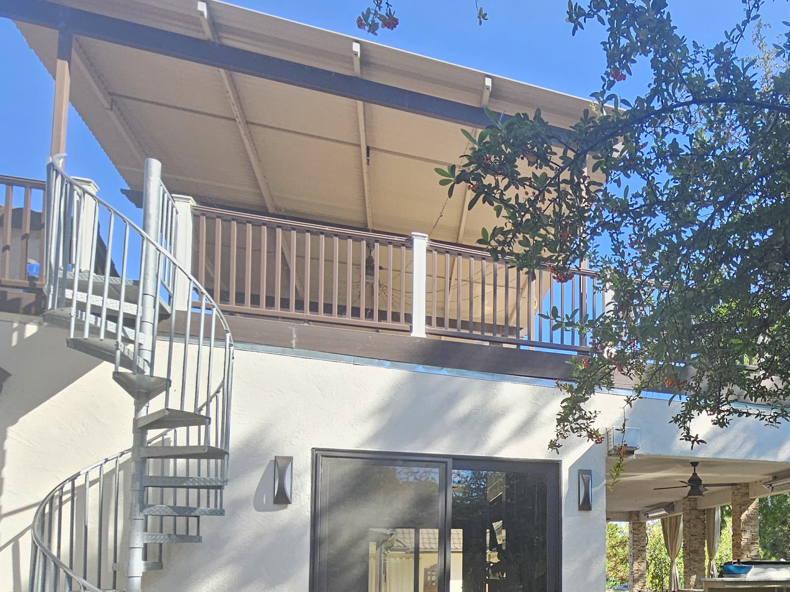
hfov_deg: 57.4
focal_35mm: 27
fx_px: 616
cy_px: 519
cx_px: 690
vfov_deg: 46.9
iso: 50
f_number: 2.2
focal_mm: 2.2
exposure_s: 1/475
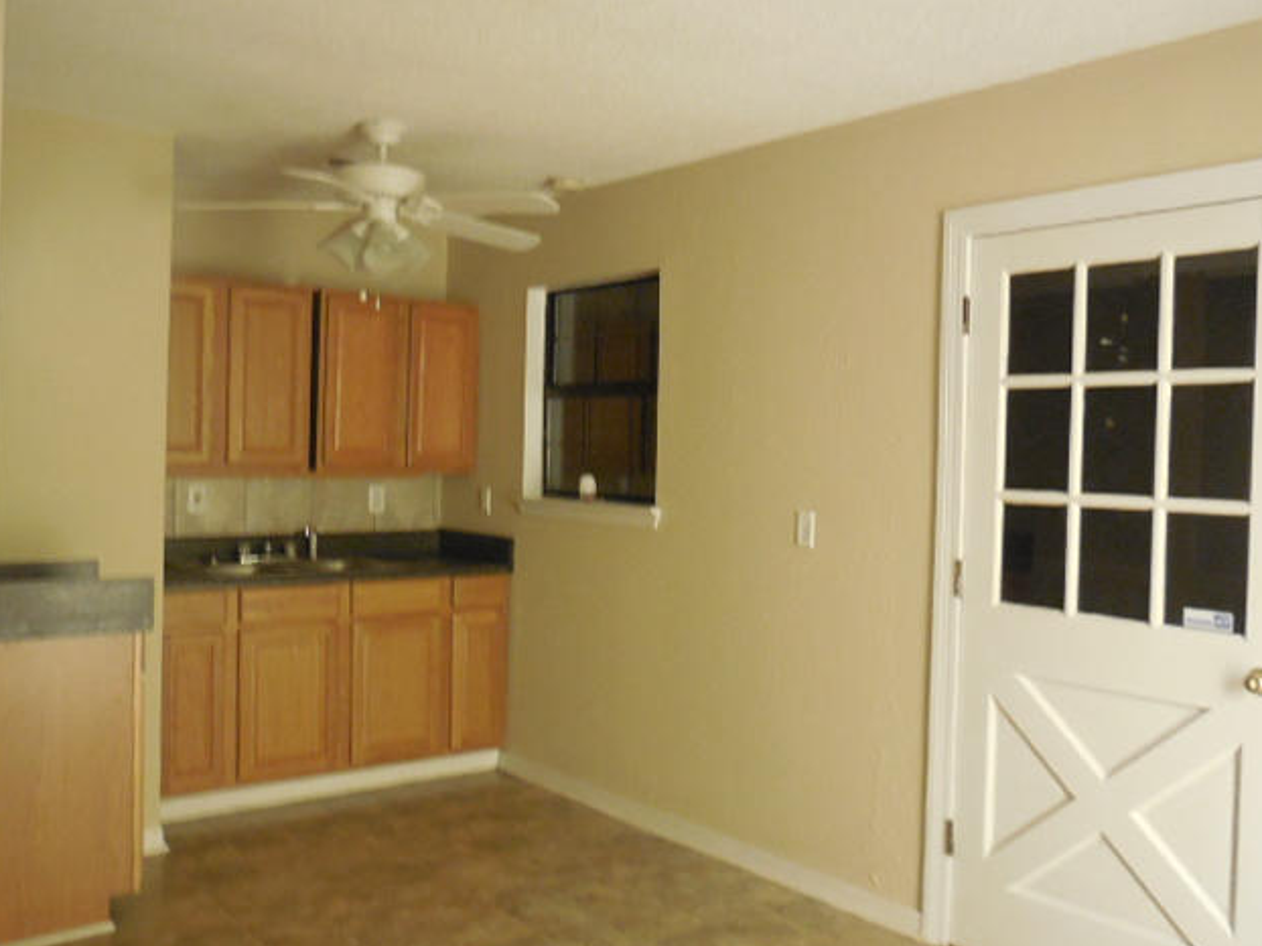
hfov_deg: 52.6
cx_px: 625
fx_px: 1276
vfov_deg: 40.7
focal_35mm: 35
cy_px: 467
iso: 800
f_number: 3.4
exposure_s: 1/2
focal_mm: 6.1
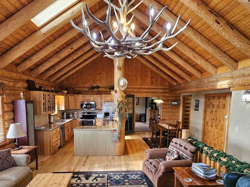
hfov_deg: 78.9
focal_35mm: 21
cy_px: 121
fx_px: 152
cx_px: 117
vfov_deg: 62.2
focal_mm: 1.7
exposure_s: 1/60
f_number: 2.2
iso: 200
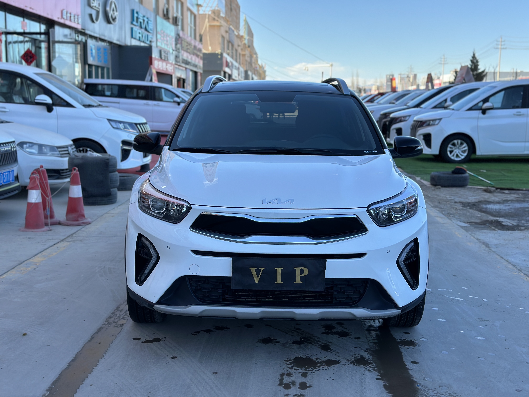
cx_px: 264
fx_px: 734
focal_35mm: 48
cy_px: 198
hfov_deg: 39.7
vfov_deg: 30.3
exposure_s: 1/1272
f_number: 1.78
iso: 80
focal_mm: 6.86
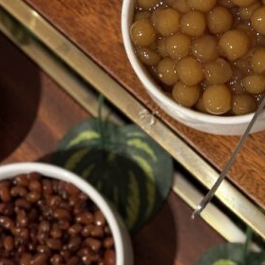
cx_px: 298
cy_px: 154
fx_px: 1230
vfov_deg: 12.3
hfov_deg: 12.1
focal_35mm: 142
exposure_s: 1/40
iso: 200
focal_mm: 6.76
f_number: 1.78
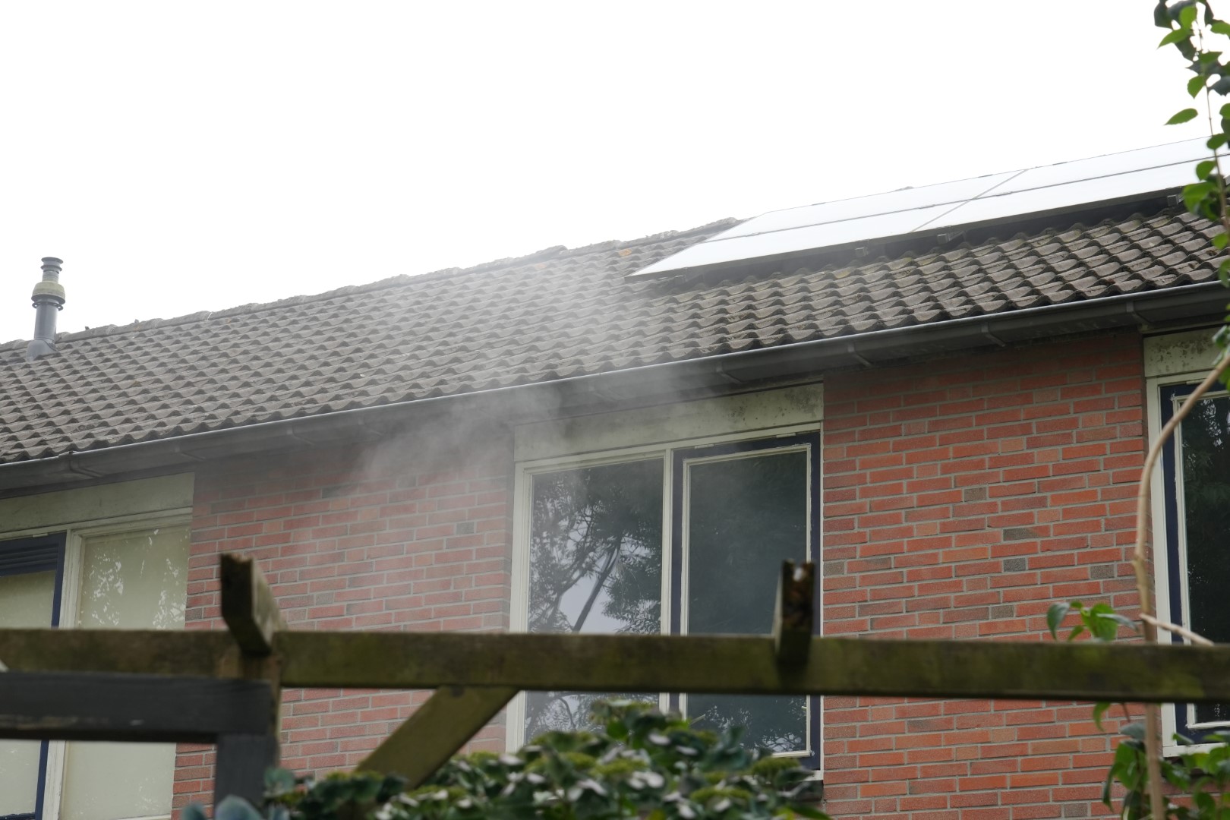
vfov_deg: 15.7
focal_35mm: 87
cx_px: 615
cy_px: 410
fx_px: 2972
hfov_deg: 23.4
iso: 500
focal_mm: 58
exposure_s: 1/200
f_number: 6.3
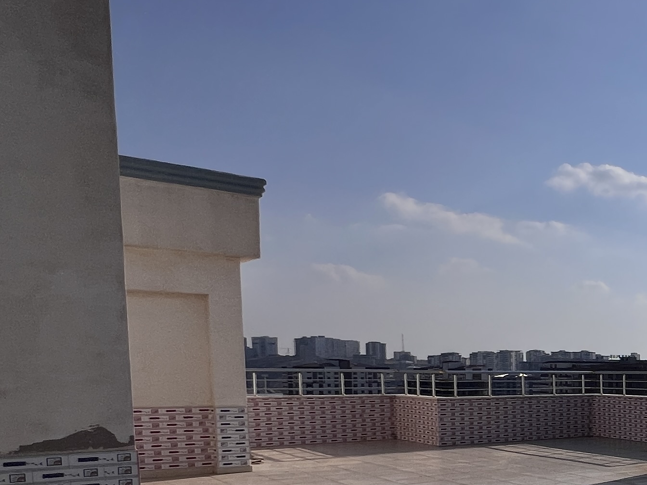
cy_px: 430
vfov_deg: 34.9
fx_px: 729
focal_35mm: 39
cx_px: 770
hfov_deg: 37.0
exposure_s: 1/6944
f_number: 1.8
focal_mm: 1.57
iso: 32
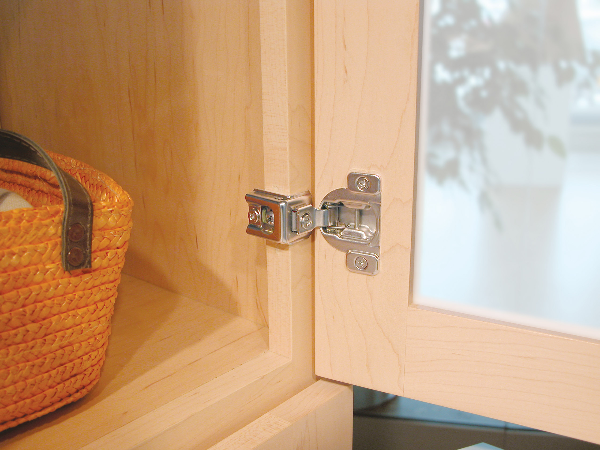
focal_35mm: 41
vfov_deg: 35.1
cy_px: 225
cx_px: 300
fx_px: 711
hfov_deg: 45.8
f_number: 2.9
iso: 100
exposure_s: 1/31.1
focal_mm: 10.7
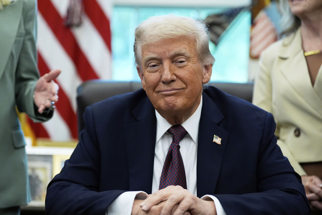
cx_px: 161
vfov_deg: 12.7
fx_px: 966
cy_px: 108
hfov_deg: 18.9
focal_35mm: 108
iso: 3200
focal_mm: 108
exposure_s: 1/200
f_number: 2.8
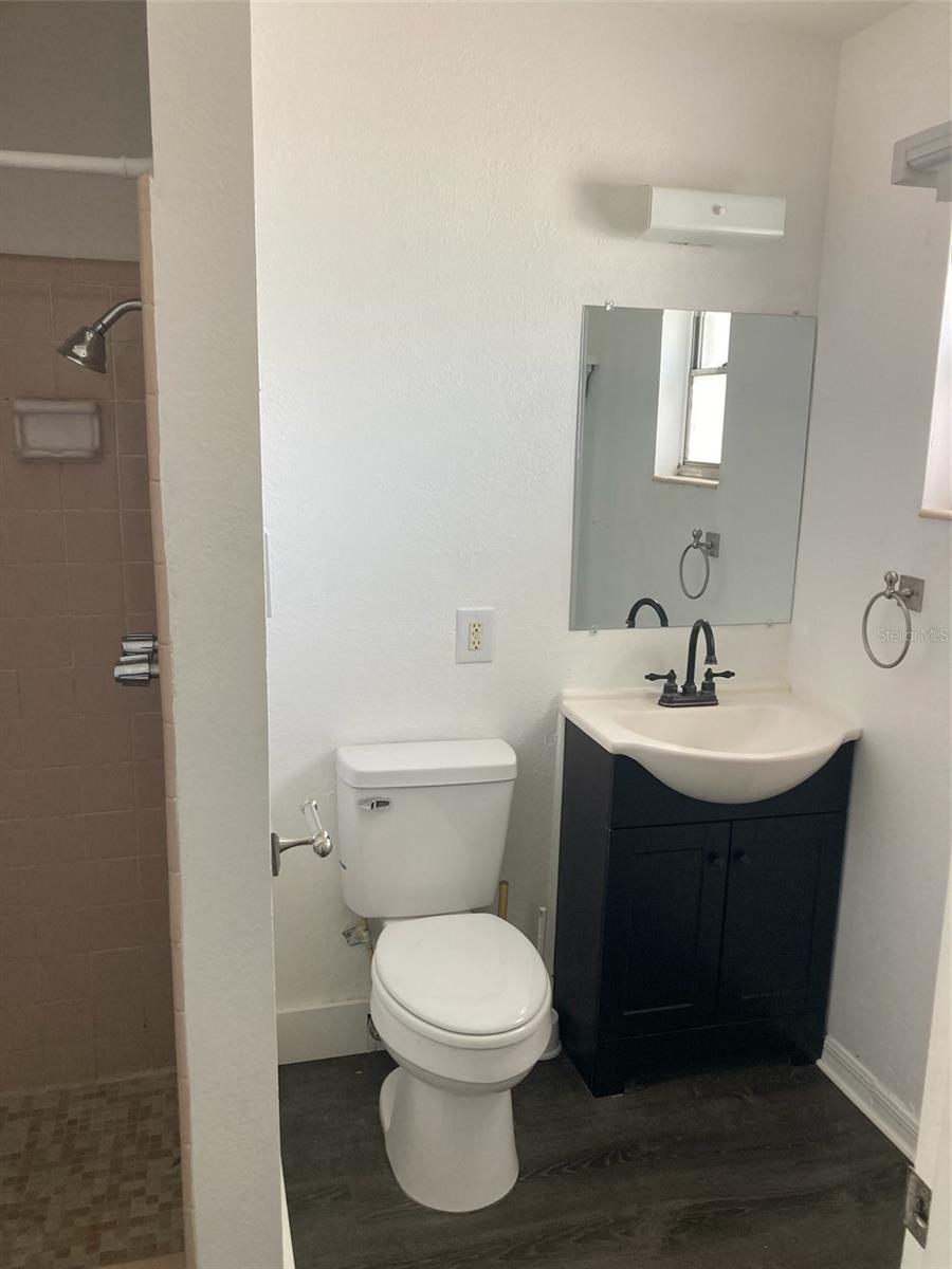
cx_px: 476
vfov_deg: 63.4
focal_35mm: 28
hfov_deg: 49.7
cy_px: 634
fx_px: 1027
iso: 80
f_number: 1.8
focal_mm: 3.99
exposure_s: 1/71
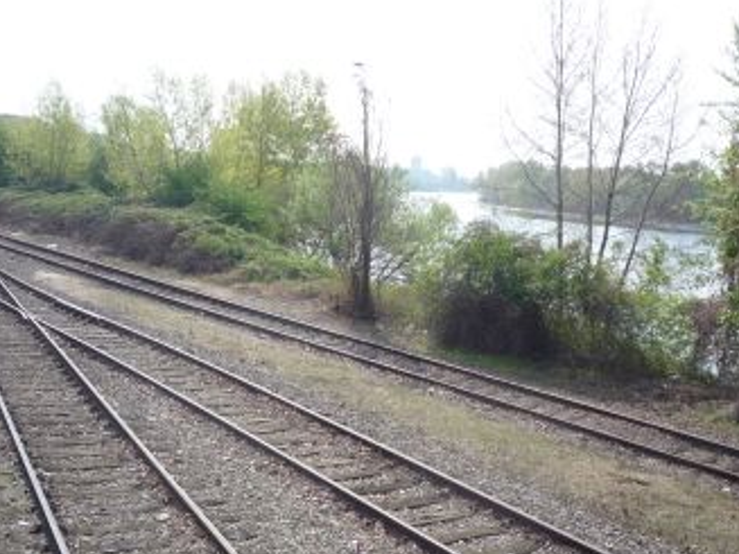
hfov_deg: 40.4
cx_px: 355
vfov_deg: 30.7
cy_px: 357
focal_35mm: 47
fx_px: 1003
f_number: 4.5
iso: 100
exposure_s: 1/400
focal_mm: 5.2
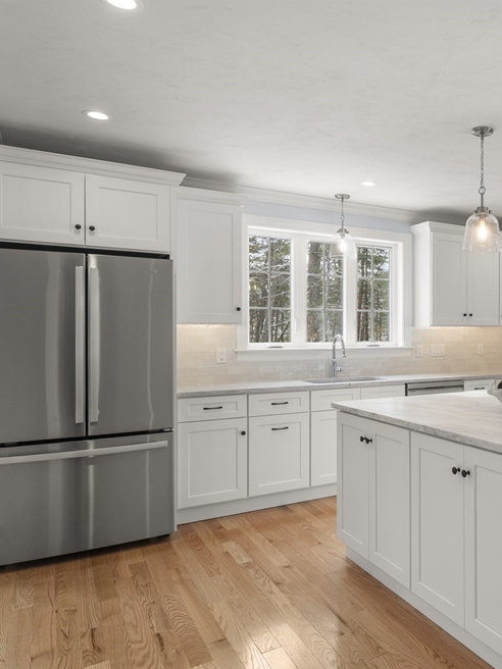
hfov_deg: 44.9
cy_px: 342
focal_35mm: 27
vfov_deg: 65.3
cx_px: 483
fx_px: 522
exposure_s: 1/30
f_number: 7.1
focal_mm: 18
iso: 320
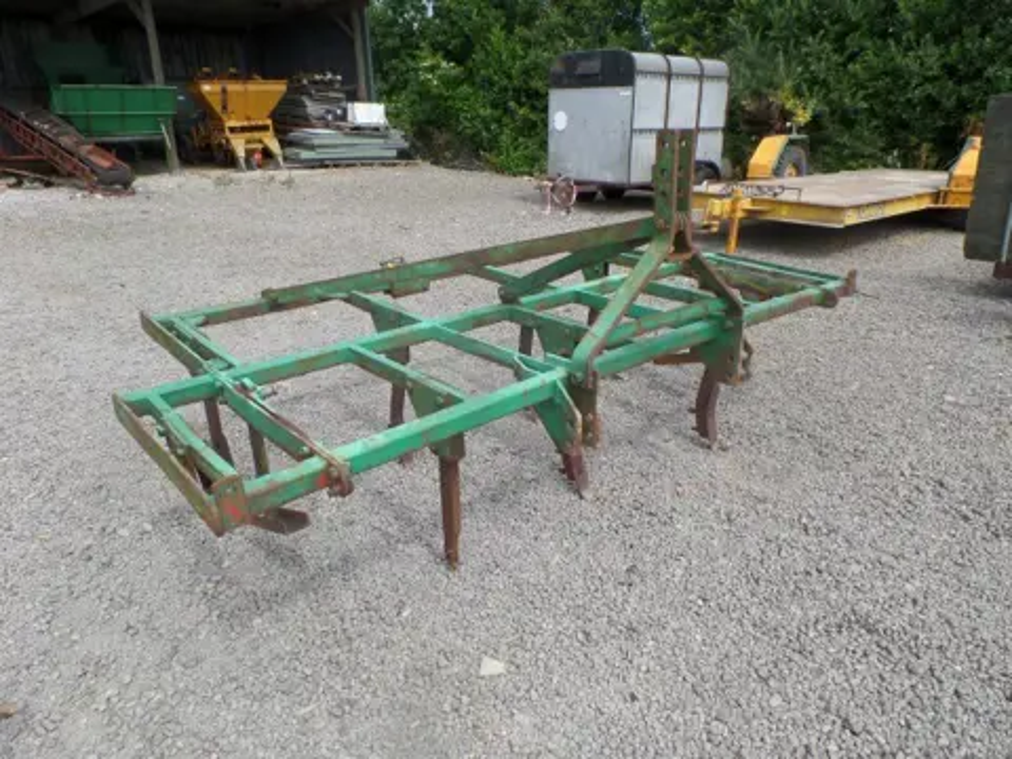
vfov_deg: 58.9
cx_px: 506
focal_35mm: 23
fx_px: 672
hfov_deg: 73.9
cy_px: 380
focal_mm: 4.1
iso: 100
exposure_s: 1/750
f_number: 3.5
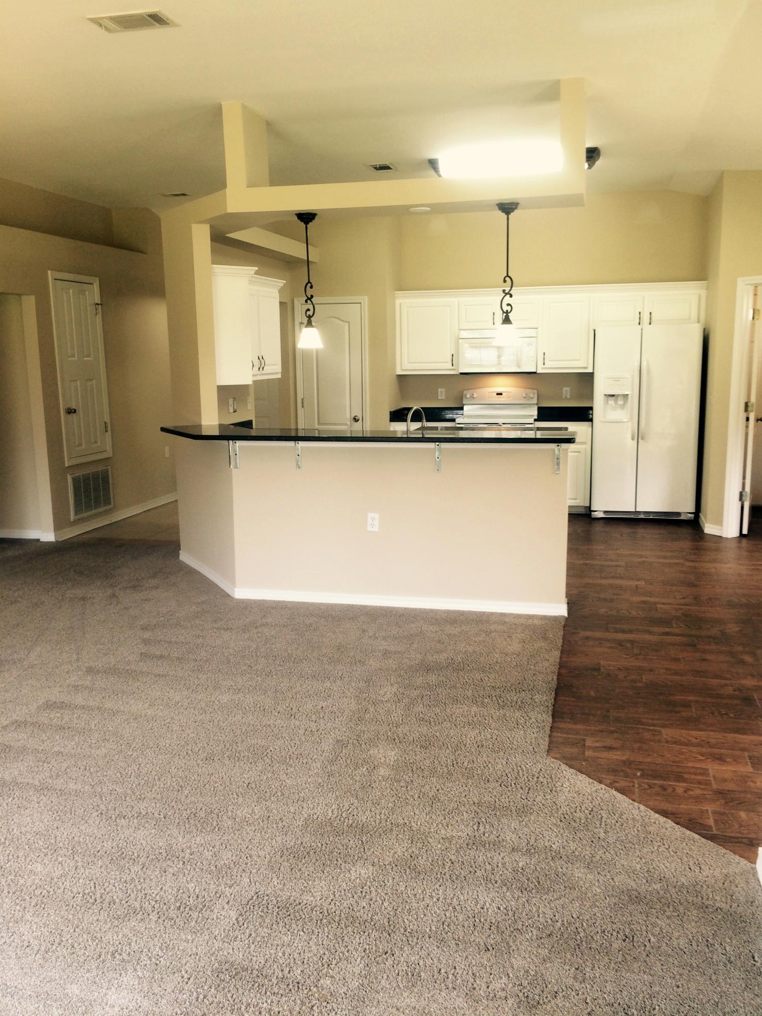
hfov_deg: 48.2
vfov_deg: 61.7
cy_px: 508
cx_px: 381
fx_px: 851
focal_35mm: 29
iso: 40
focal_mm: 4.15
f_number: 2.2
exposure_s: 1/30
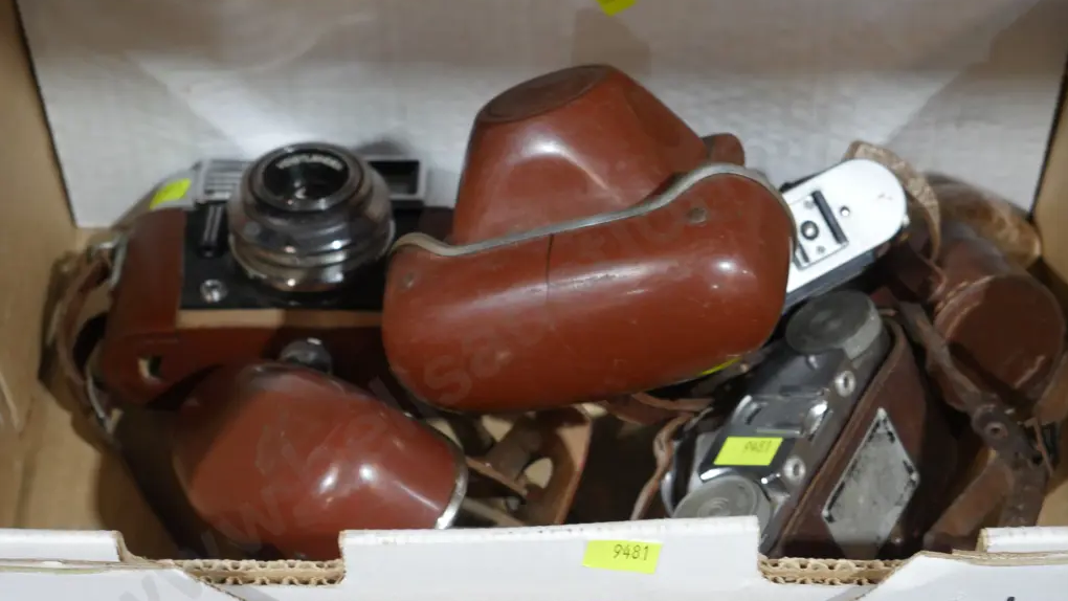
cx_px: 535
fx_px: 1983
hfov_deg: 30.1
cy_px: 313
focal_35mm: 70
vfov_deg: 17.2
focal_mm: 32
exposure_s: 1/80
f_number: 5.4
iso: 2000
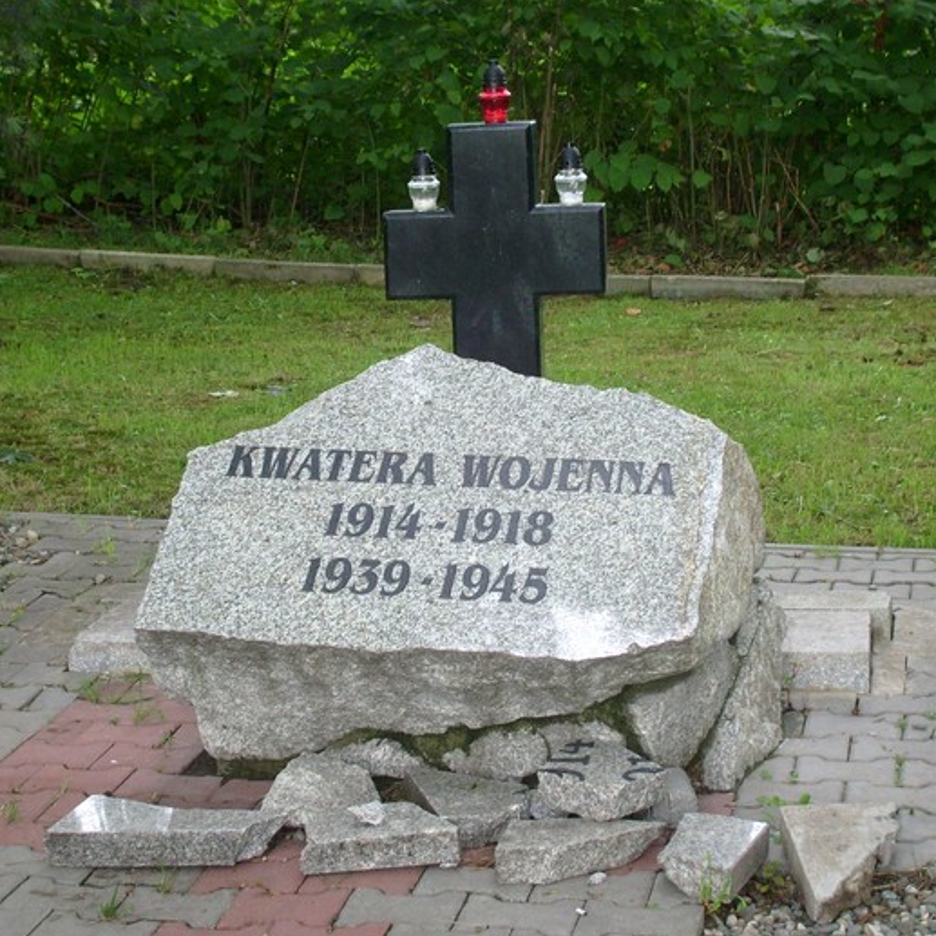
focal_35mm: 73
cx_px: 433
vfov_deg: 23.7
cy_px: 466
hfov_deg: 23.7
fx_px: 2233
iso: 80
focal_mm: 10.3
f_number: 3.6
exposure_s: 1/90
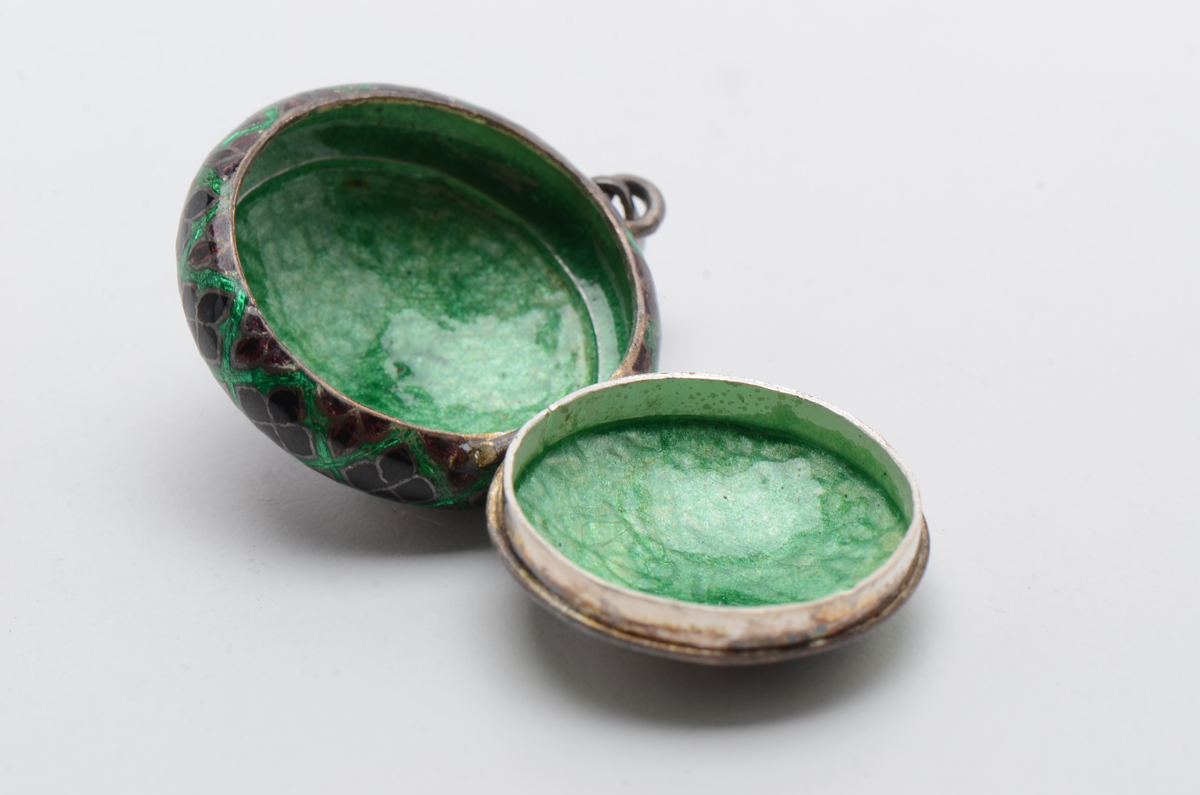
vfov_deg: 10.7
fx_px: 4241
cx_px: 600
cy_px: 398
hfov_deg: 16.1
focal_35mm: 128
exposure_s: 1/125
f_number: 16
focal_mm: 85
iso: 200
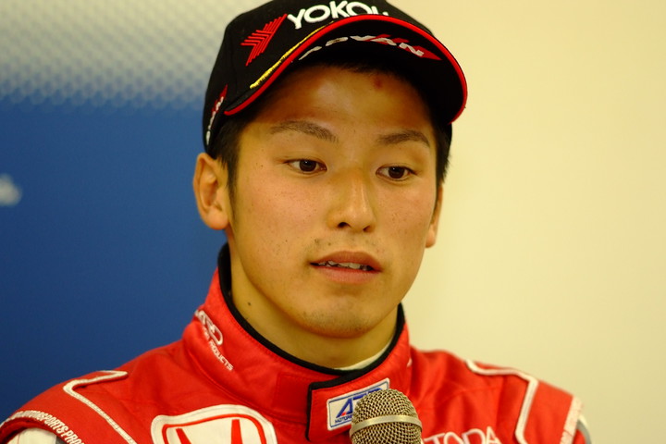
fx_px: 4995
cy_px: 222
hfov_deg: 7.6
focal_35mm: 270
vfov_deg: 5.1
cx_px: 333
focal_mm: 180
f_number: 2.8
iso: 800
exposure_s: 1/125
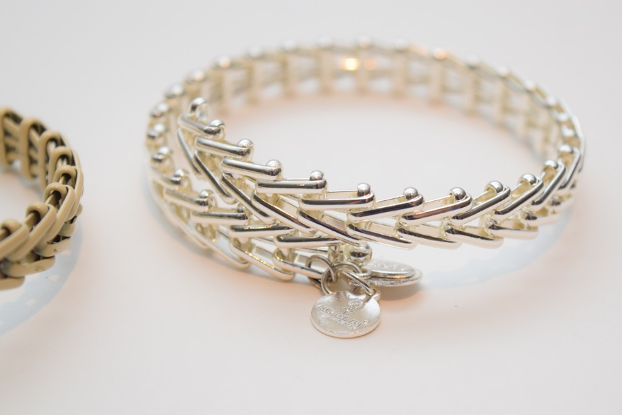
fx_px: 1582
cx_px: 344
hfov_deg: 22.2
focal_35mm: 92
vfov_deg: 14.9
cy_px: 230
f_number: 5.6
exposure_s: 1/100
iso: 800
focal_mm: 55
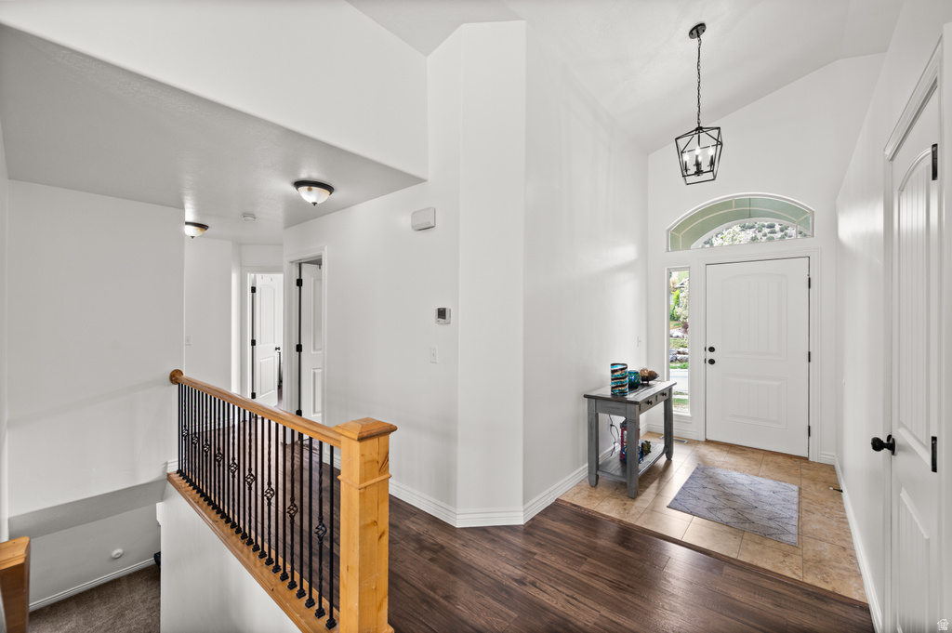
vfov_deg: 81.1
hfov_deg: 104.3
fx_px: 370
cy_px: 316
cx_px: 476
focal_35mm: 14
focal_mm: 14
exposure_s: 1/10
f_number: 7.1
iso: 400
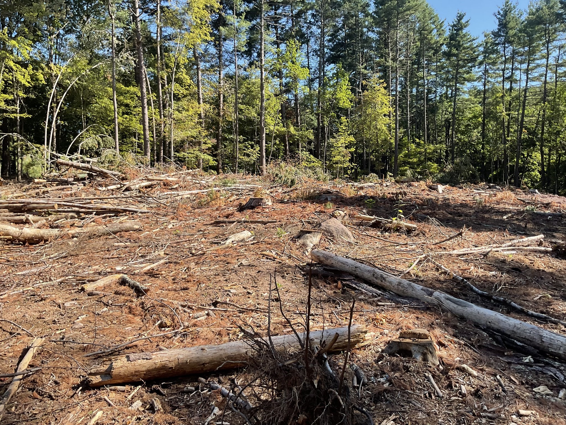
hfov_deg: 61.7
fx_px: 474
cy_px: 212
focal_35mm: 29
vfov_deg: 48.2
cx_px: 283
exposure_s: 1/635
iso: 16
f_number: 1.8
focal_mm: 3
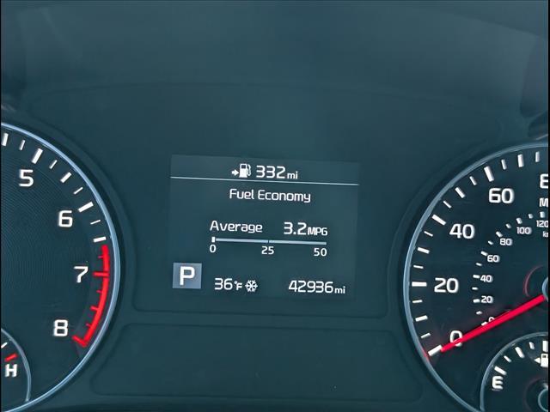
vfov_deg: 29.7
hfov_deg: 38.9
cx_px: 275
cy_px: 206
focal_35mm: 49
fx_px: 779
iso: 505
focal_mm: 6.9
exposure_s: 1/167
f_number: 1.68
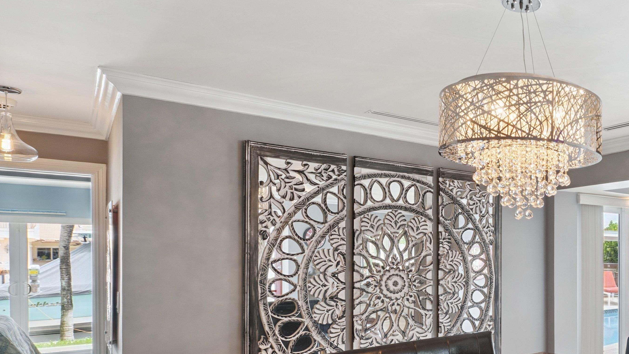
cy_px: 250
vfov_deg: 38.3
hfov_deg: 53.9
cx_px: 593
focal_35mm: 30
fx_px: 500
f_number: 7.1
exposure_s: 1/25
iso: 250
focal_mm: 14
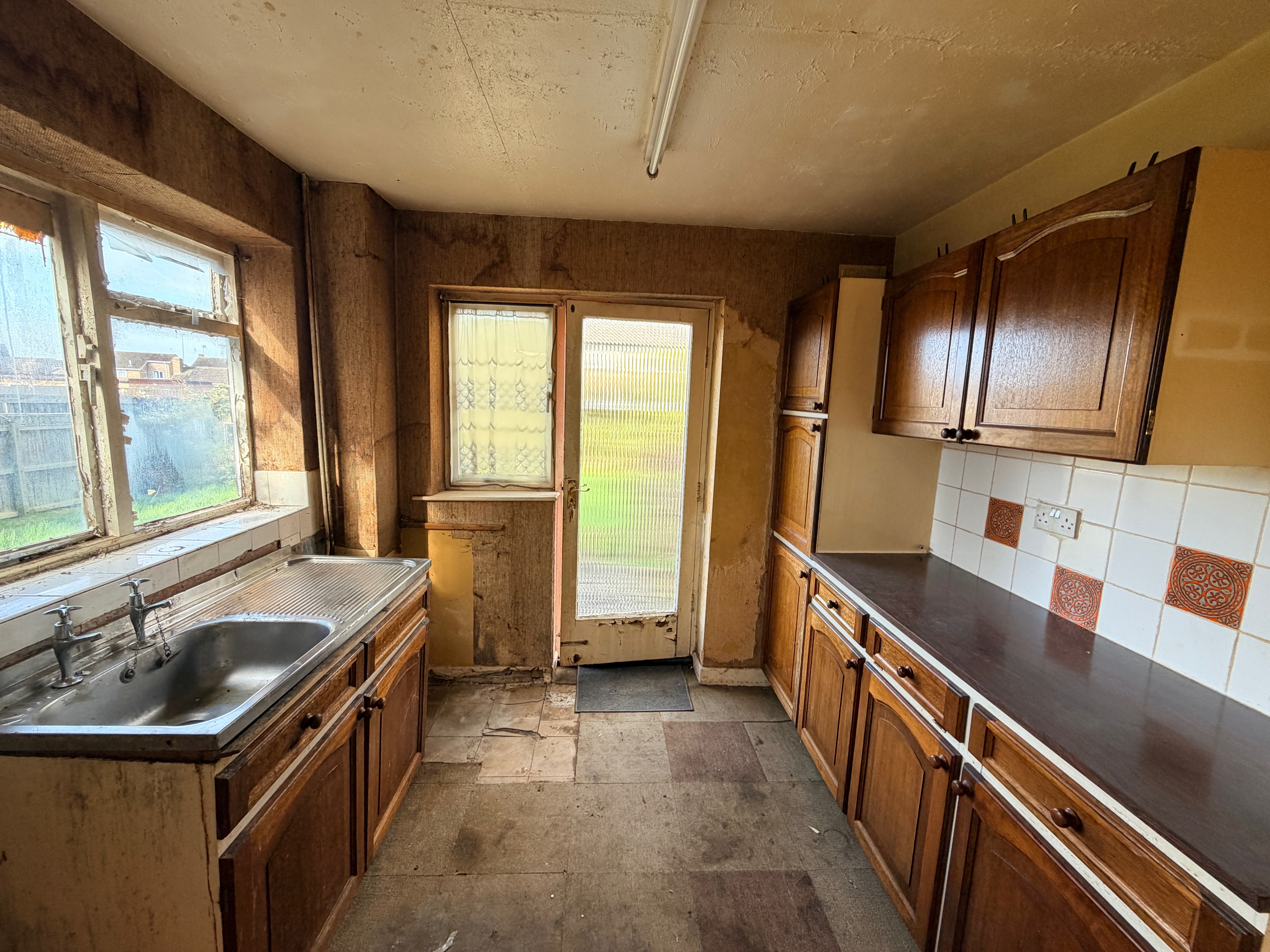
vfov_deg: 85.7
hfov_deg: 102.1
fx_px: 514
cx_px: 635
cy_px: 476
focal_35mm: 14
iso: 125
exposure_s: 1/121
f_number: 2.2
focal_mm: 2.22
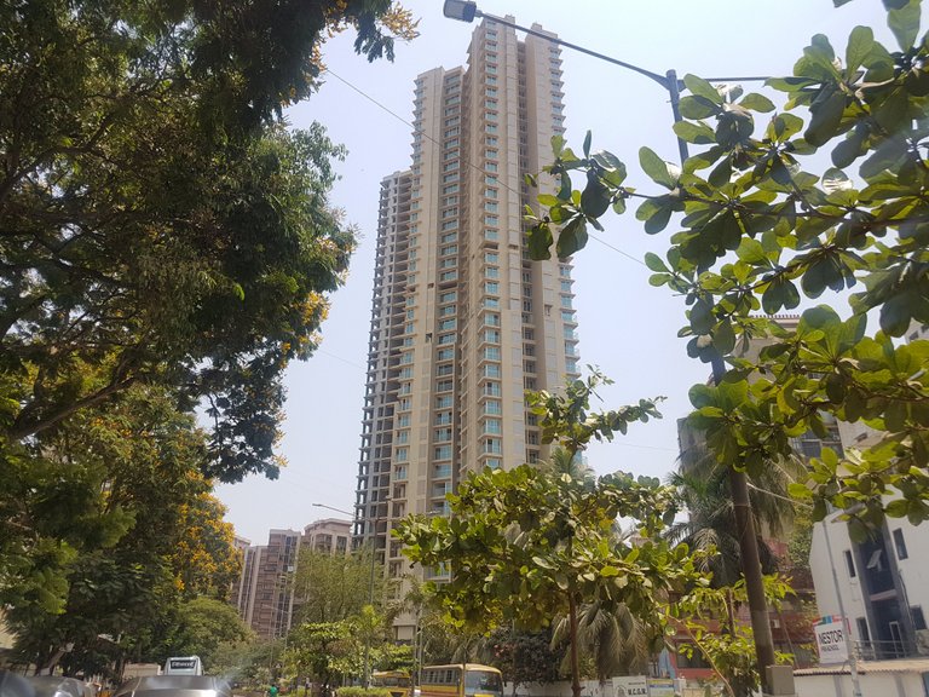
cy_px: 348
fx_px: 698
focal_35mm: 26
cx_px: 464
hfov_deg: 67.3
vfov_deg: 53.1
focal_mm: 4.2
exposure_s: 1/1712
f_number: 1.7
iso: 40
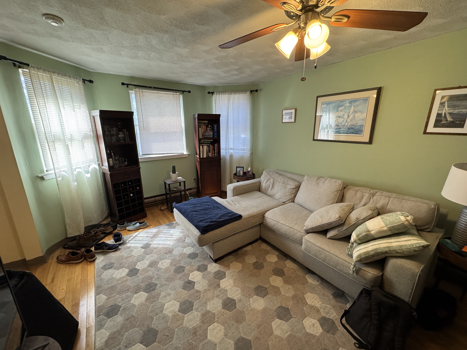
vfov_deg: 85.7
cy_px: 175
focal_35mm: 14
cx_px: 234
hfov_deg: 102.1
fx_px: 189
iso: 250
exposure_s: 1/120
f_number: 2.2
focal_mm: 2.22
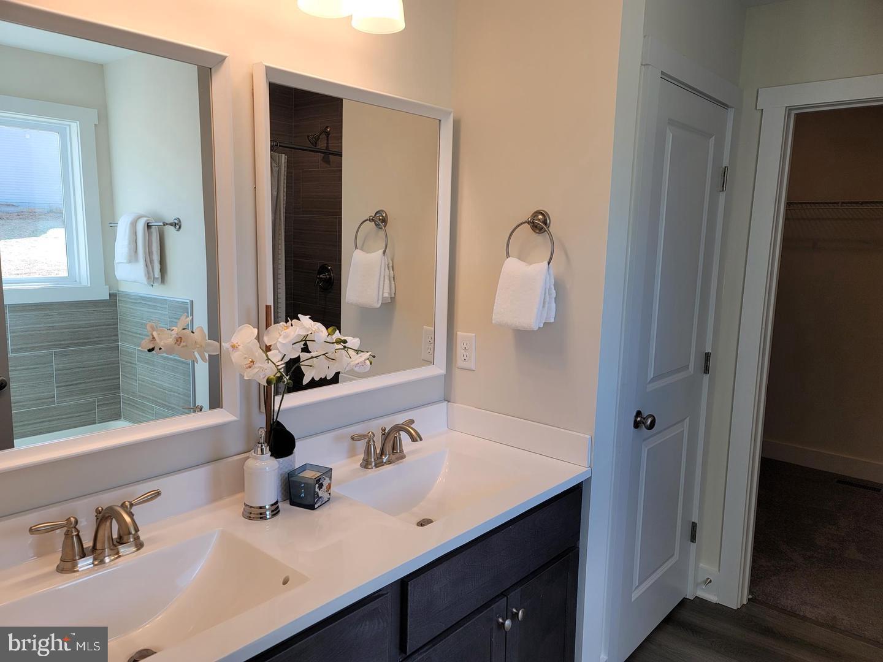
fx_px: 638
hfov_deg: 69.4
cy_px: 331
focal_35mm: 25
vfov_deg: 54.9
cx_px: 442
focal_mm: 7
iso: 25
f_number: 1.8
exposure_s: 1/120
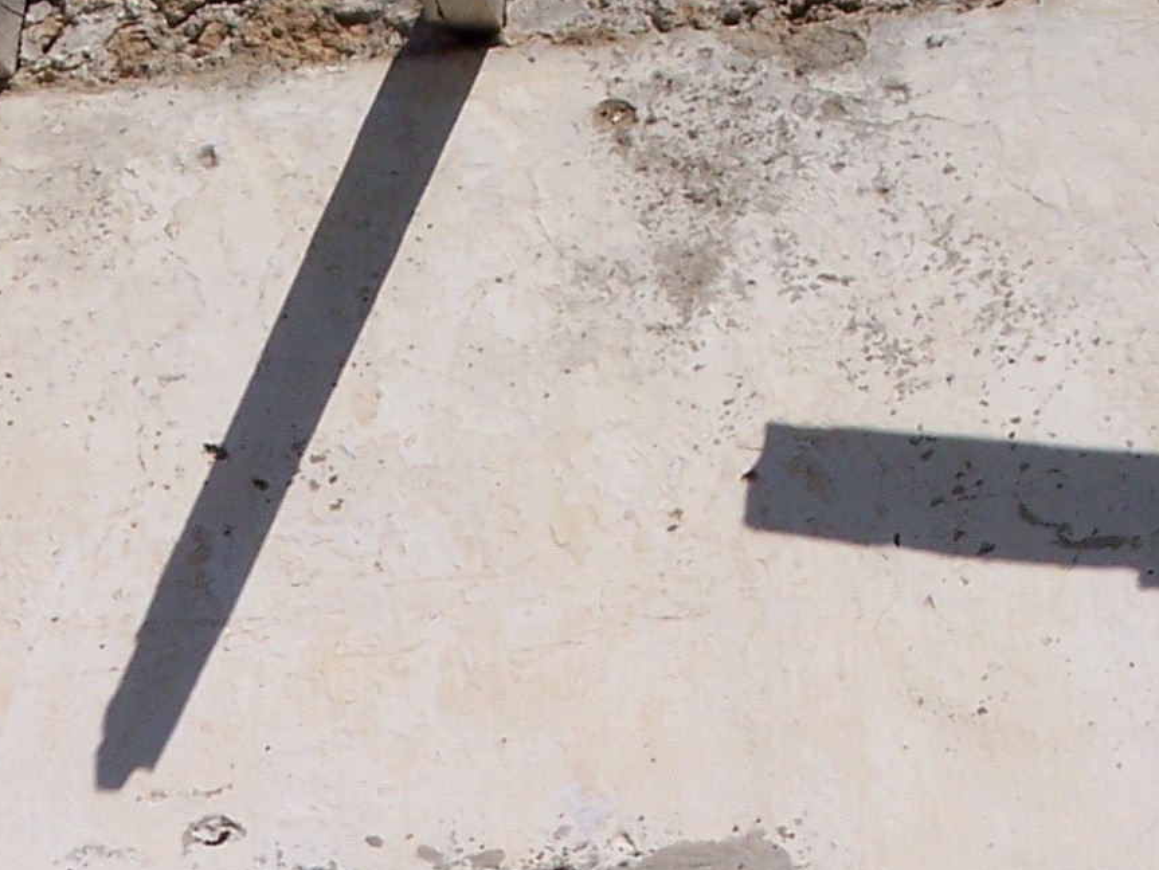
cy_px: 768
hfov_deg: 5.7
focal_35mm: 344
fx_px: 11522
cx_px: -230
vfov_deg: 4.3
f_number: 6.7
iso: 100
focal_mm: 21.3
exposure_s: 1/1000
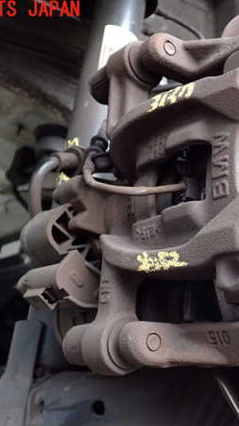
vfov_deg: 43.7
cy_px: 213
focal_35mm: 47
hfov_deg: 25.0
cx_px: 193
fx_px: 530
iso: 800
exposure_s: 1/125
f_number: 2.4
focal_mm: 5.79
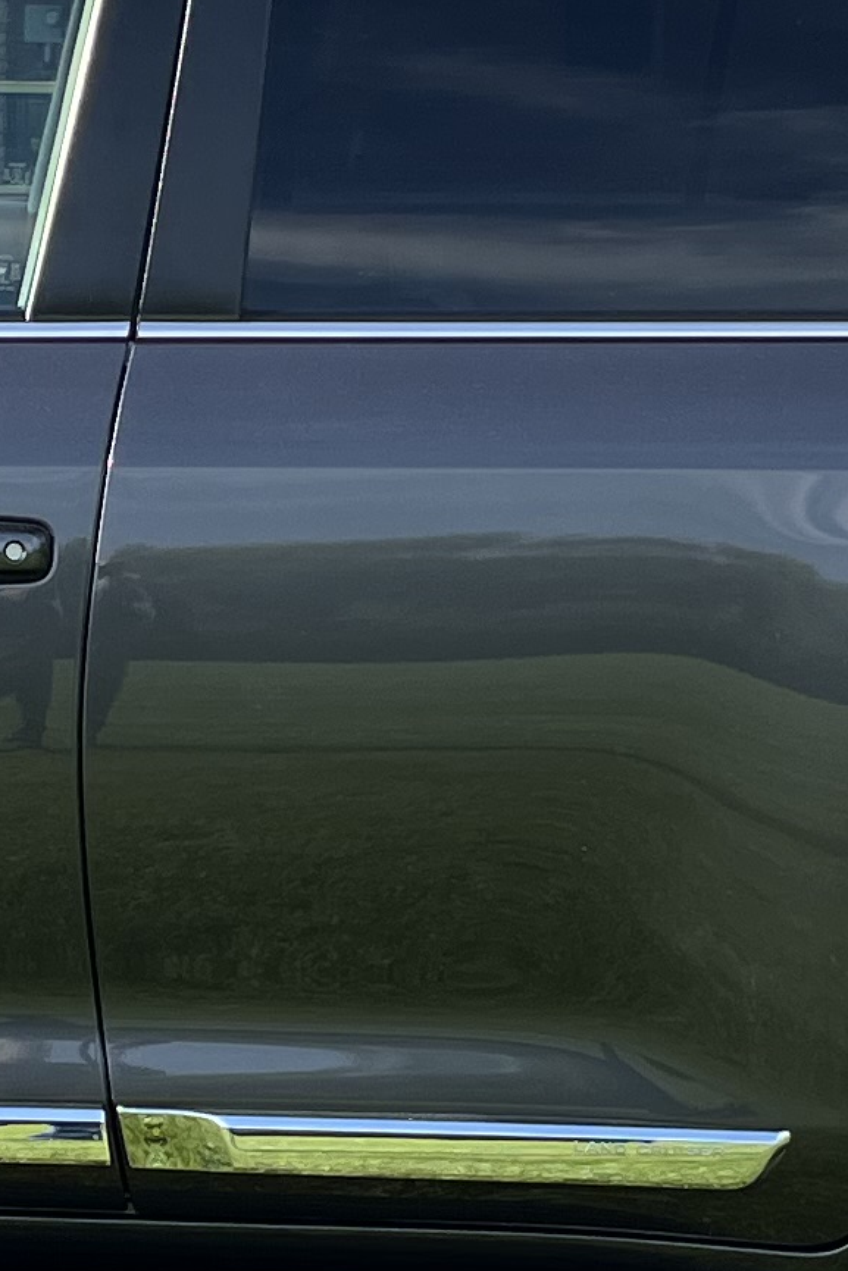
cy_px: 595
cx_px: -18
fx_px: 4450
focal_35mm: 126
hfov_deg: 10.8
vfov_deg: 16.3
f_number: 1.6
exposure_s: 1/1992
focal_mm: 5.1
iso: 50
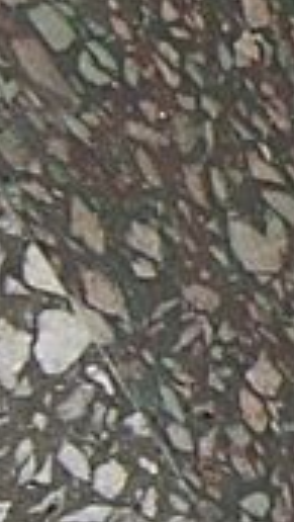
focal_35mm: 549
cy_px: -144
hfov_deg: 2.1
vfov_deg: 3.9
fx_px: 7594
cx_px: 1688
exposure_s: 1/80
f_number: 5.6
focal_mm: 30
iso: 400
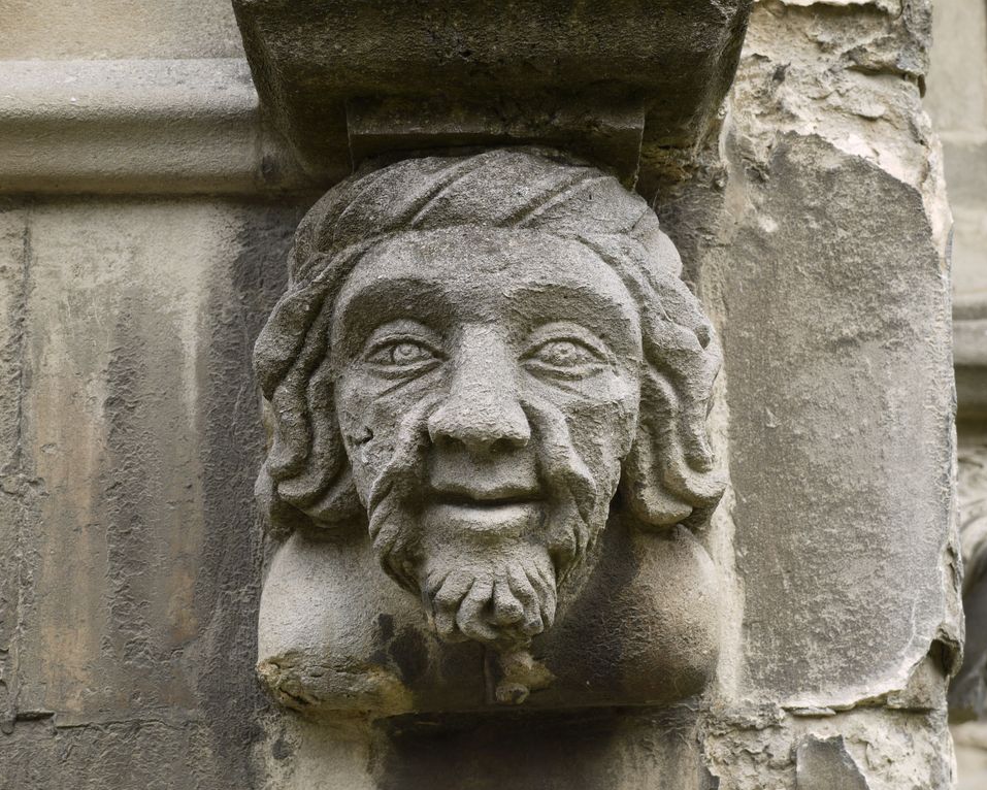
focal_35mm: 94
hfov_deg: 20.4
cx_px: 512
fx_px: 2746
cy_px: 395
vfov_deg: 16.4
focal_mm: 45
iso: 100
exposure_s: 1/100
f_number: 5.6
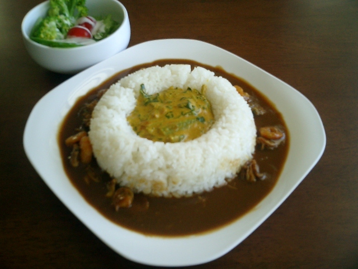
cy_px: 134
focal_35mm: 36
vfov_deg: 39.7
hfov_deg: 51.4
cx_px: 179
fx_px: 372
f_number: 3.2
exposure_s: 1/160
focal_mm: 7.5
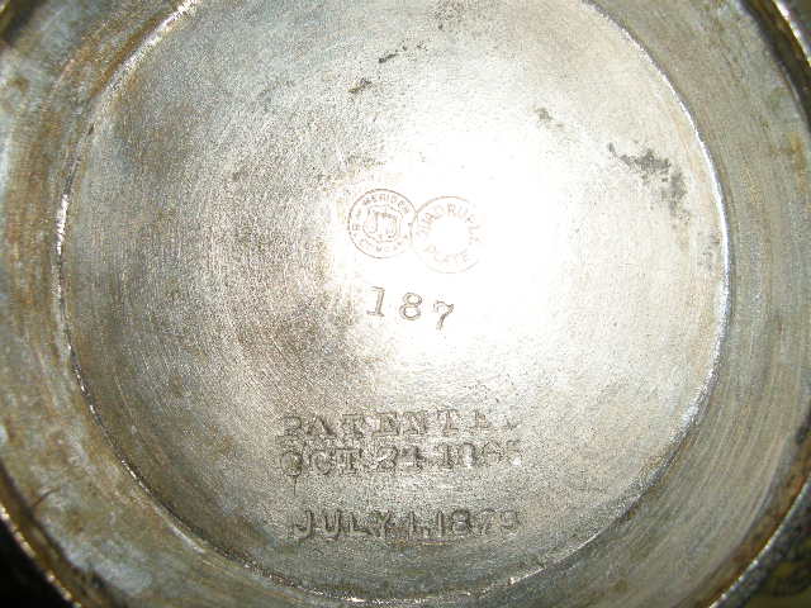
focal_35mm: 37
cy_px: 304
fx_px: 867
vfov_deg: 38.7
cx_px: 406
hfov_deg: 50.1
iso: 64
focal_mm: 7.9
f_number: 8
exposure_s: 1/60
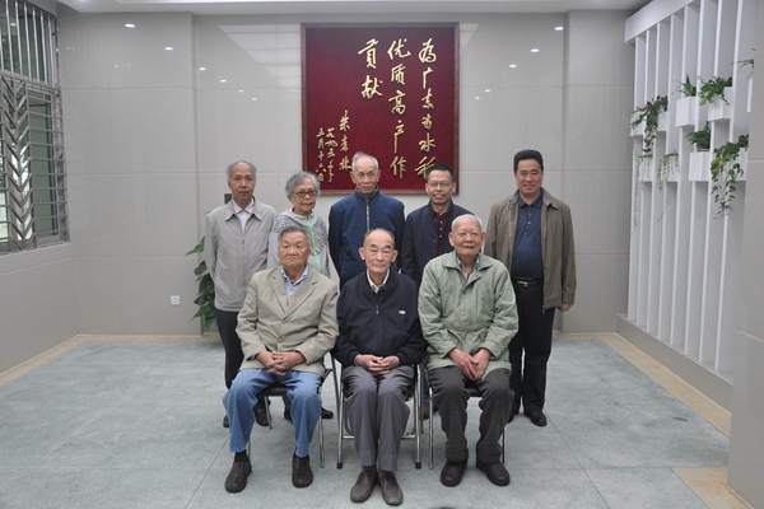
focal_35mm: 32
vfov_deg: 41.7
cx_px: 382
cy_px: 254
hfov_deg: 59.5
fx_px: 668
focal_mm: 21
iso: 720
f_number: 4
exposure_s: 1/60
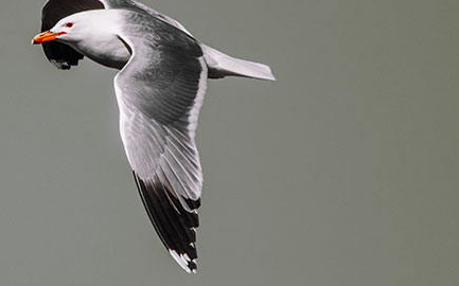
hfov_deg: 1.6
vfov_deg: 1.0
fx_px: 16189
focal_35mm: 1295
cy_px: 129
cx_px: 213
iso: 1250
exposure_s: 1/2500
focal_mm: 1100
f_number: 13
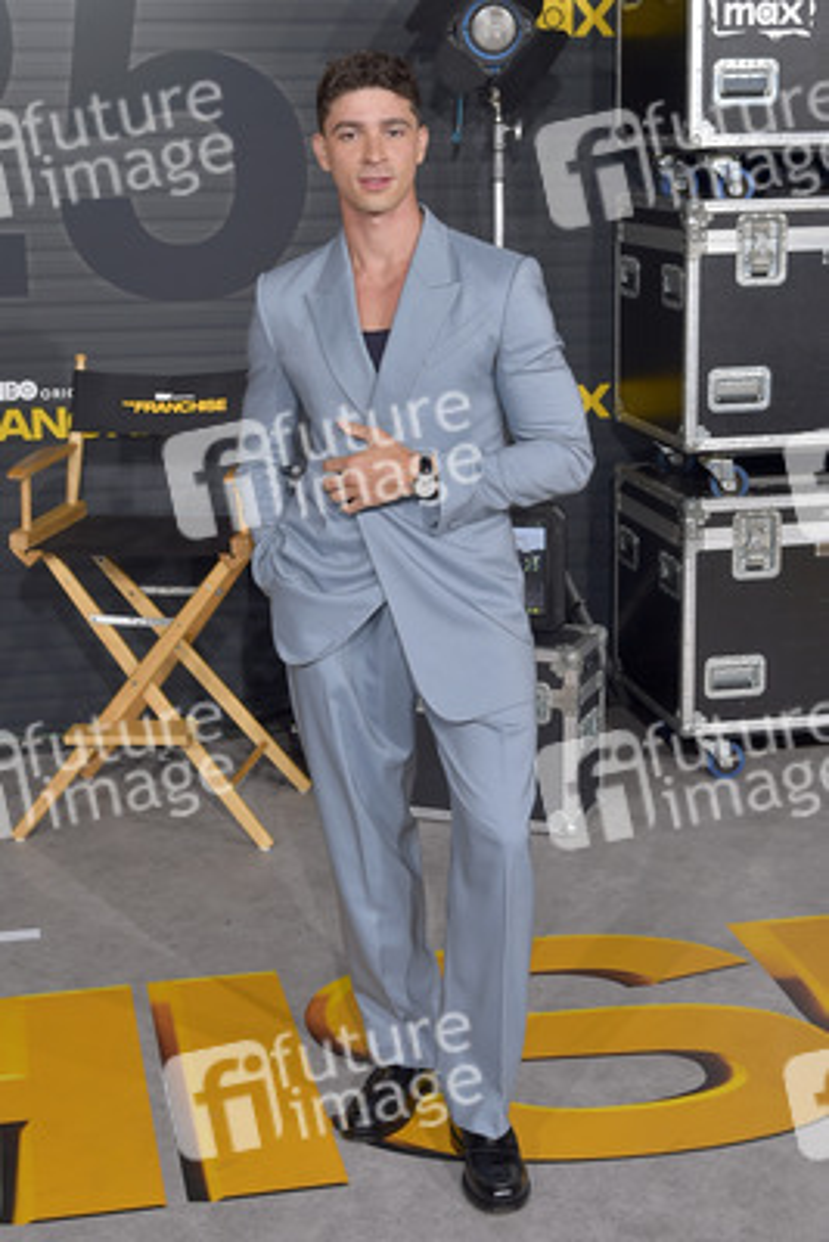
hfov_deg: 35.1
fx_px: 1311
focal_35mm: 38
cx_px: 414
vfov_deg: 50.7
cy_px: 621
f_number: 6.3
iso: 320
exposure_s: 1/250
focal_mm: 38
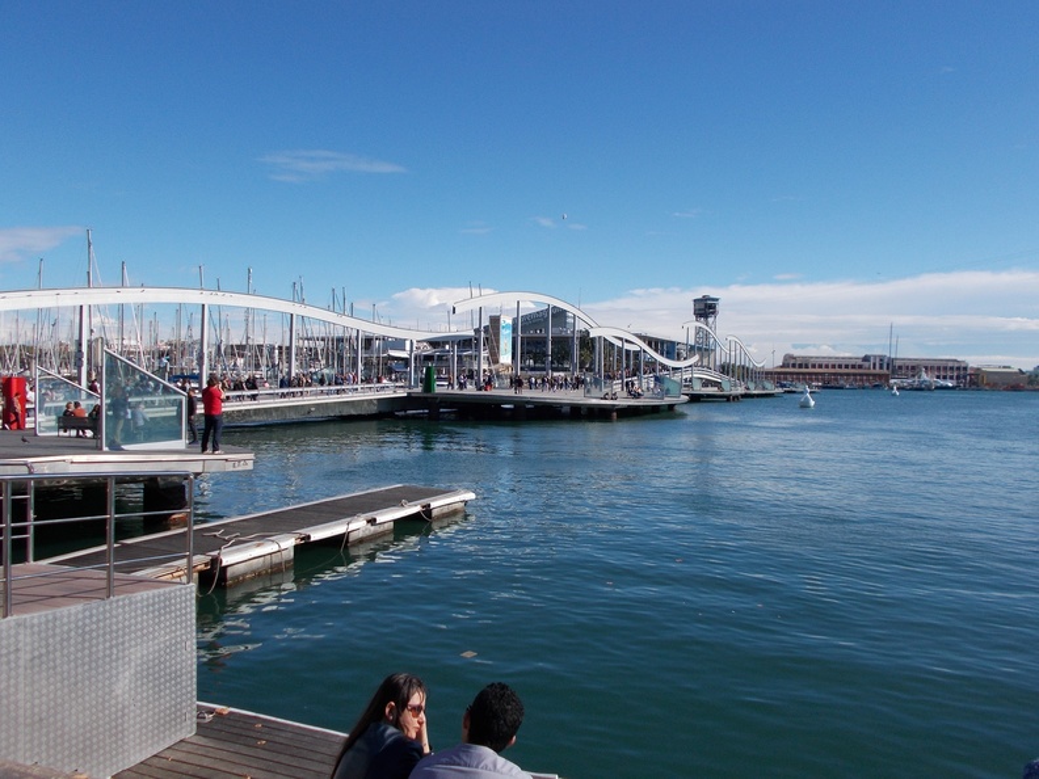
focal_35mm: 30
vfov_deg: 46.8
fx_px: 900
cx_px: 520
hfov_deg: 60.0
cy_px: 390
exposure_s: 1/200
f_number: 8.6
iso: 80
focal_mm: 5.3
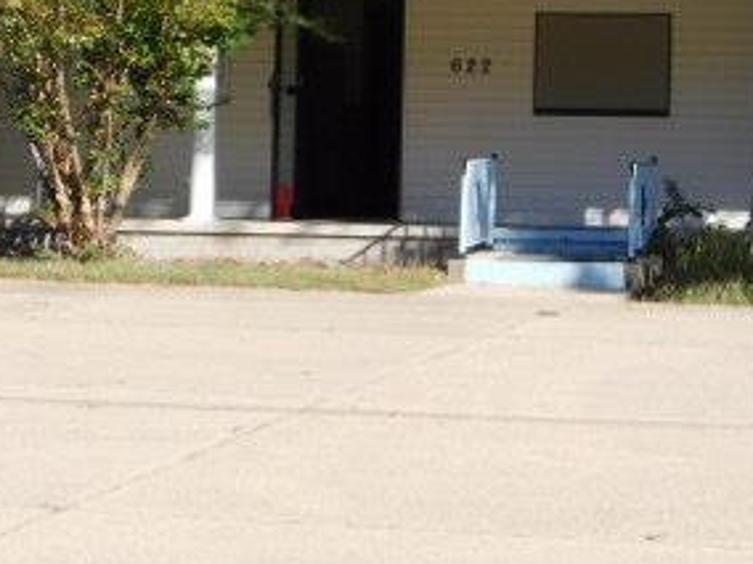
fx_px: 2502
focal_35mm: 115
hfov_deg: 16.9
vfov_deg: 12.8
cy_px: 130
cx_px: 639
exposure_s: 1/640
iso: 125
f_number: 3.8
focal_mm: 9
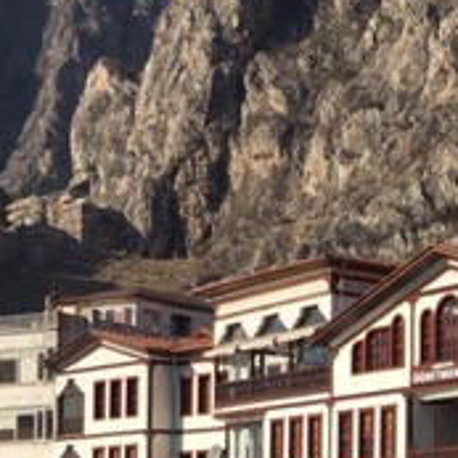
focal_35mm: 95
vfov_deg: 17.8
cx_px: 572
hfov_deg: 17.3
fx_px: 1422
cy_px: 471
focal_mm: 4.15
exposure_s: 1/1923
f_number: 2.2
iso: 25
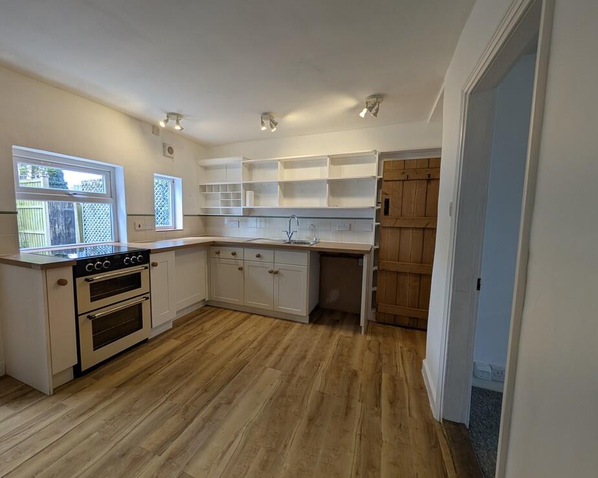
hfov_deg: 104.7
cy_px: 236
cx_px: 280
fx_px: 230
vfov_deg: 92.2
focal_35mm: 13
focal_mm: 2.02
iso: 48
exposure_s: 1/137
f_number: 1.7
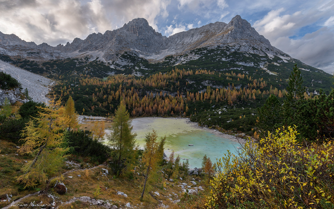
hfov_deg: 101.4
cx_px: 159
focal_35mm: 15
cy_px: 102
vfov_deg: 74.8
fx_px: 137
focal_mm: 14
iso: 100
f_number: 18
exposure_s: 1/25
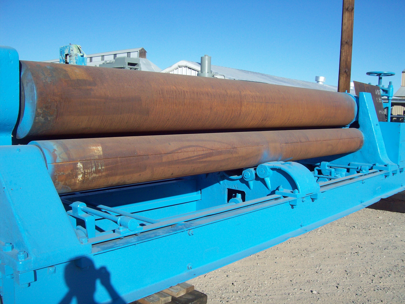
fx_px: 421
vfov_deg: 39.7
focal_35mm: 36
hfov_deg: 51.4
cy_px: 152
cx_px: 202
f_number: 4.8
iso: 80
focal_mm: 6
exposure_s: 1/506
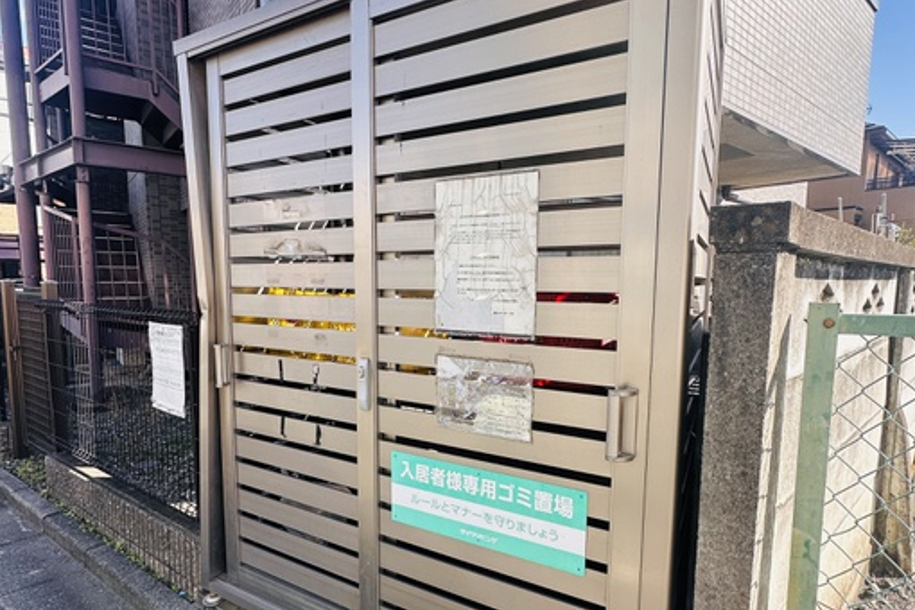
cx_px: 457
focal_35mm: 20
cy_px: 336
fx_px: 508
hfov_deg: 84.0
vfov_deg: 61.8
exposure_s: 1/500
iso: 40
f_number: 2.2
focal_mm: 2.22
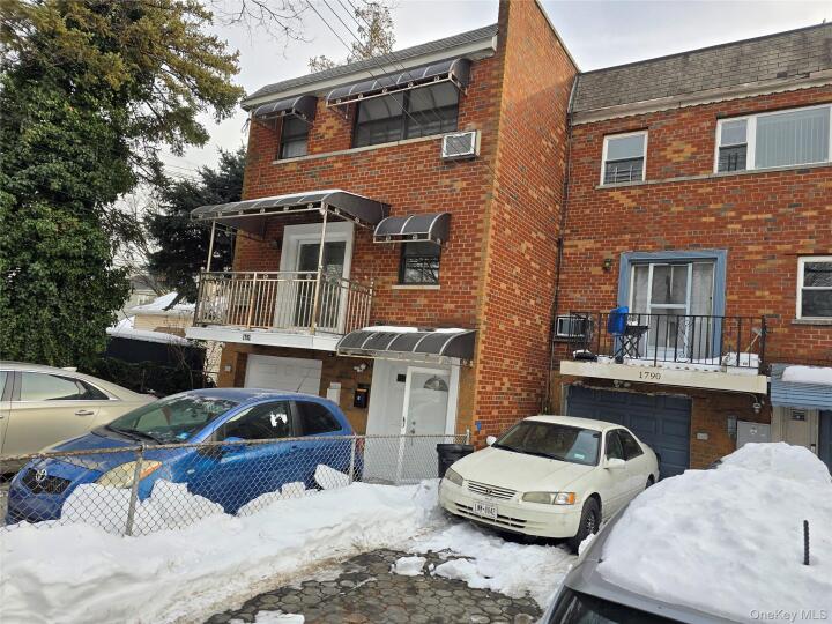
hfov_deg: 73.9
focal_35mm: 23
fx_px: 553
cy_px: 312
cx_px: 416
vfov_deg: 58.9
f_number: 1.7
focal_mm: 6.3
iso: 12
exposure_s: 1/360
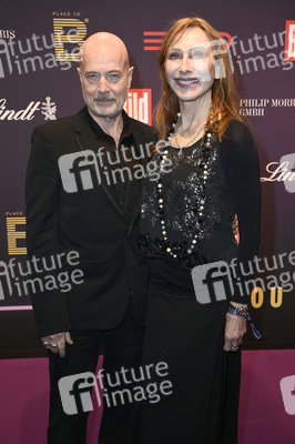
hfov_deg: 33.3
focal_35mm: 40
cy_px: 222
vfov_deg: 48.5
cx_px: 148
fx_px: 492
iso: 500
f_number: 6.3
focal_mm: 40
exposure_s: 1/250
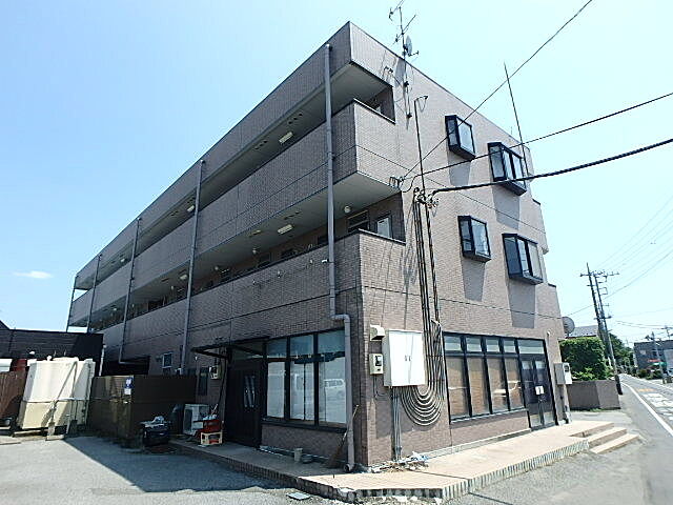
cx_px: 336
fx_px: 408
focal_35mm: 21
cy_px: 252
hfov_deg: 79.0
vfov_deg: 63.4
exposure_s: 1/800
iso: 125
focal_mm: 3.7
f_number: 3.5
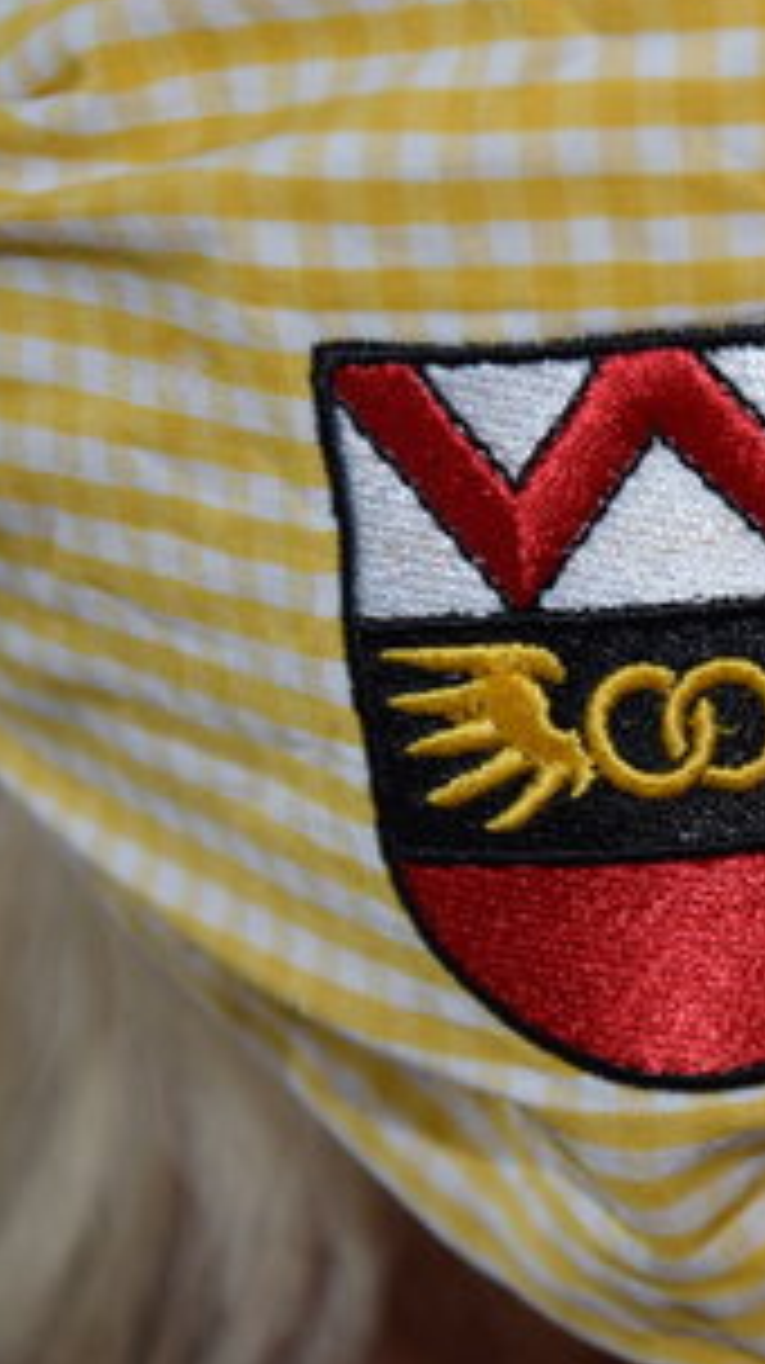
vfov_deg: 10.2
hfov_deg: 5.7
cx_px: 850
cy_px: 689
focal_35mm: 212
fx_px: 7654
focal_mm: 85
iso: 360
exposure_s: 1/100
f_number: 5.6
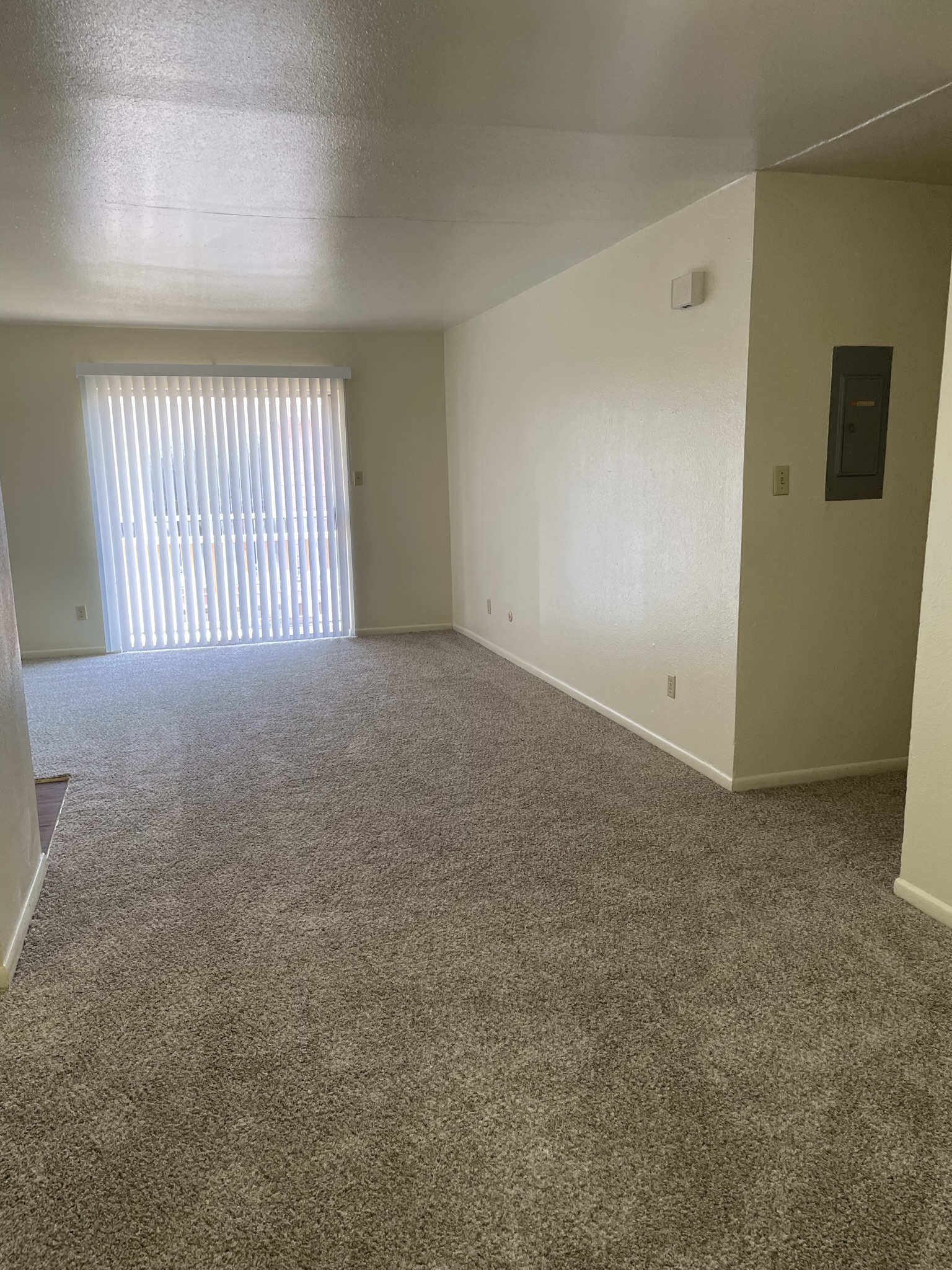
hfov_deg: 53.1
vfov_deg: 67.3
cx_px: 476
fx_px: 953
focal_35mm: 26
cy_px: 635
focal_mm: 4.2
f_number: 1.6
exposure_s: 1/120
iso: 125
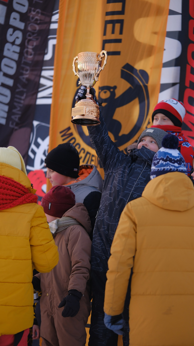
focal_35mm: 119
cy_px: 173
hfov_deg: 10.2
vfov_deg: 18.0
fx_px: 1088
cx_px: 100
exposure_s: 1/250
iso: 160
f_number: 1.2
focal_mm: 75
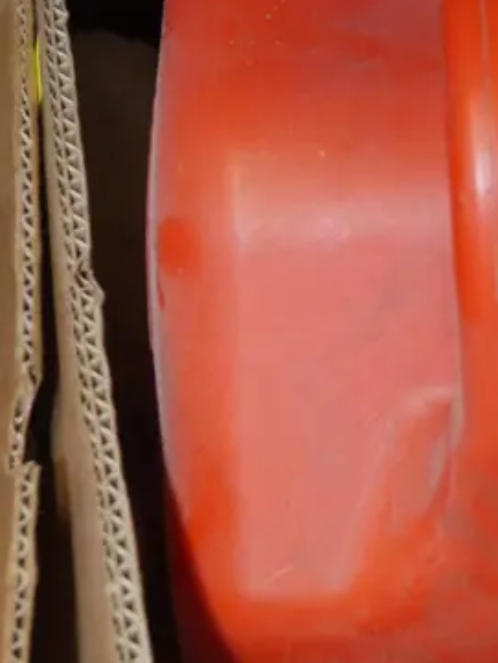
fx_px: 2281
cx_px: 685
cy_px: 318
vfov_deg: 16.5
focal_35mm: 119
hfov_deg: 12.0
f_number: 4.6
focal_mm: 21
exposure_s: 1/60
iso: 2000
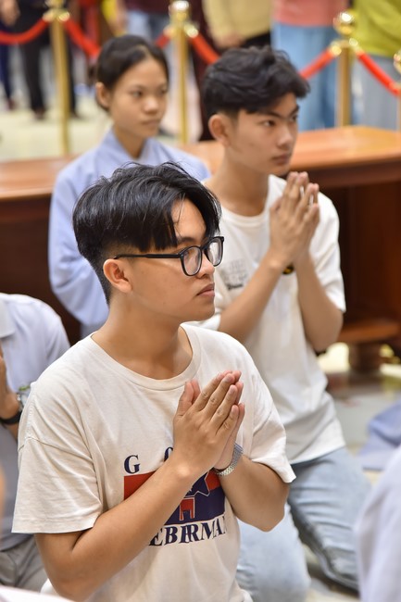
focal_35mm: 120
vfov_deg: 17.1
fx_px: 2006
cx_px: 200
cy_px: 301
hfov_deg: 11.4
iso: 1000
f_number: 4.5
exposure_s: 1/80
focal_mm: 120
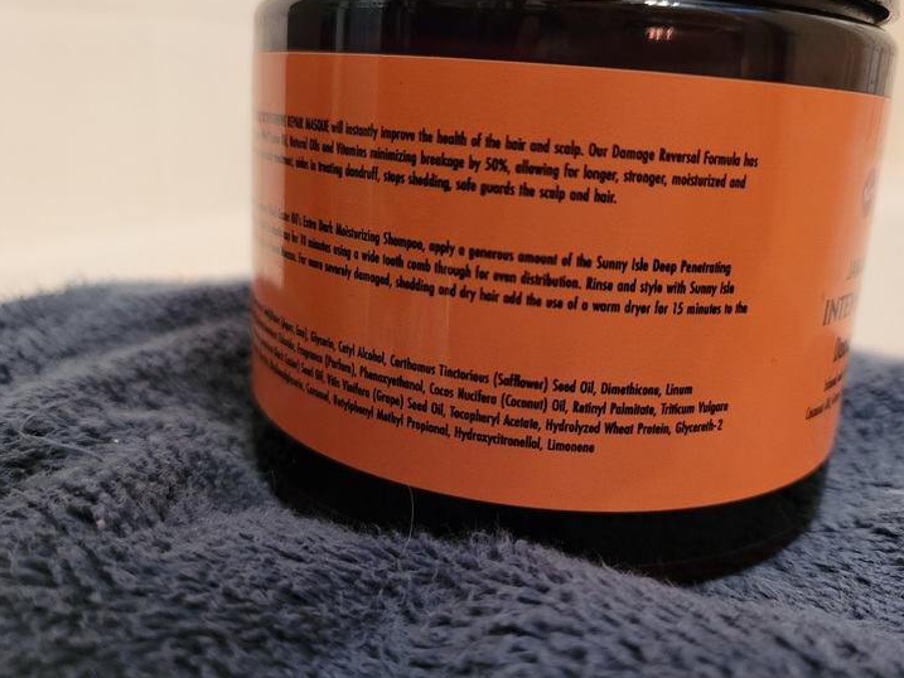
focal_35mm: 29
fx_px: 757
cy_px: 301
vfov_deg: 48.2
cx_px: 480
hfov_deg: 61.6
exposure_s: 1/40
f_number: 1.8
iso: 250
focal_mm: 5.4
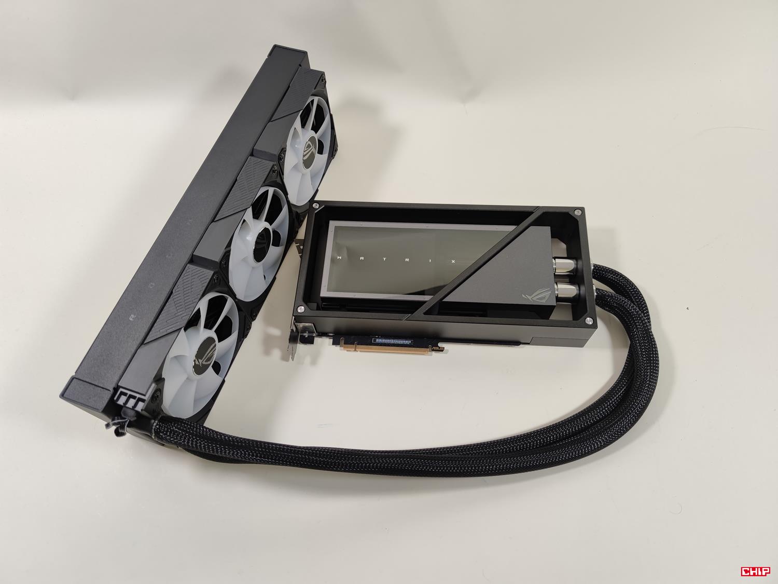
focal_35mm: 25
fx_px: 562
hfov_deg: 69.4
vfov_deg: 54.9
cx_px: 389
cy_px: 292
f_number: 1.85
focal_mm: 6.78
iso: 63
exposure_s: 1/100
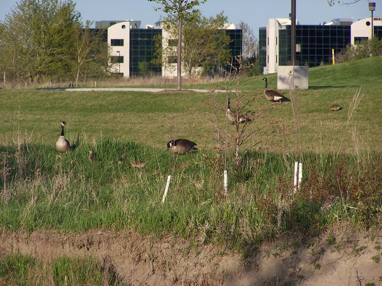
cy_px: 143
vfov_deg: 5.2
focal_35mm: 288
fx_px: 3178
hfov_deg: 6.9
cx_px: 191
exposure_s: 1/500
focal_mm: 47.7
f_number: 5
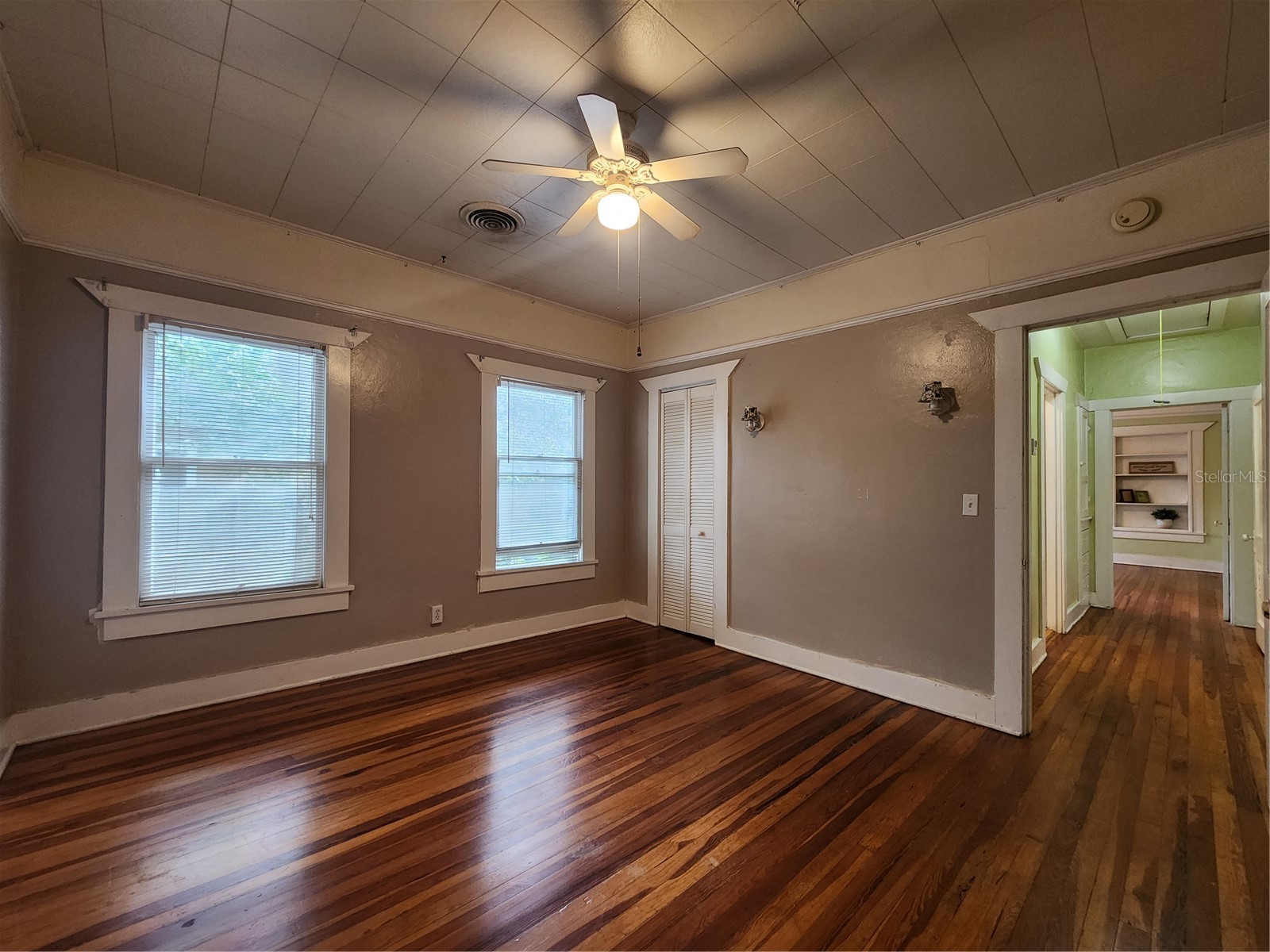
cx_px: 635
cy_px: 476
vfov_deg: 89.9
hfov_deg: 106.2
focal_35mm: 13
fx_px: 477
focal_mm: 2.2
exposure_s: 1/30
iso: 320
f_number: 2.2
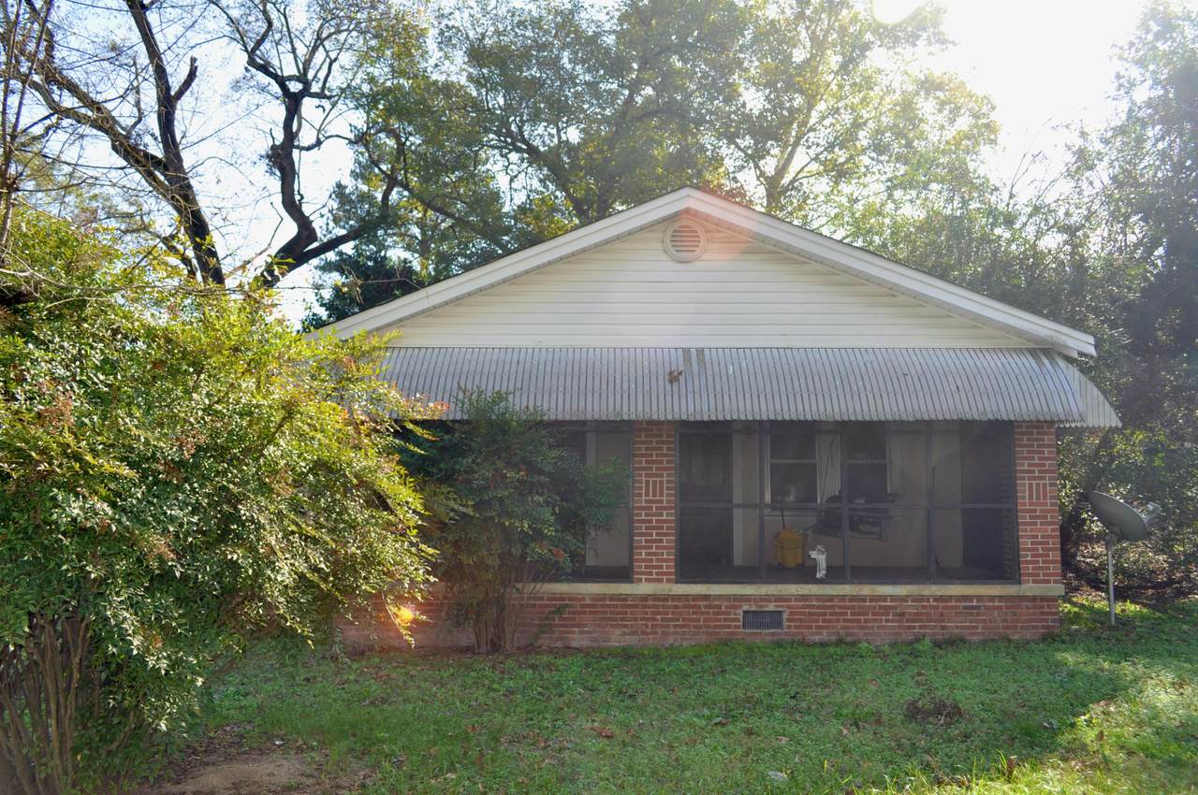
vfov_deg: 43.5
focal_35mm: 30
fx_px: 997
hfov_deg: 62.0
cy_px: 398
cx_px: 599
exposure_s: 1/200
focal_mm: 20
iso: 200
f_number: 6.7
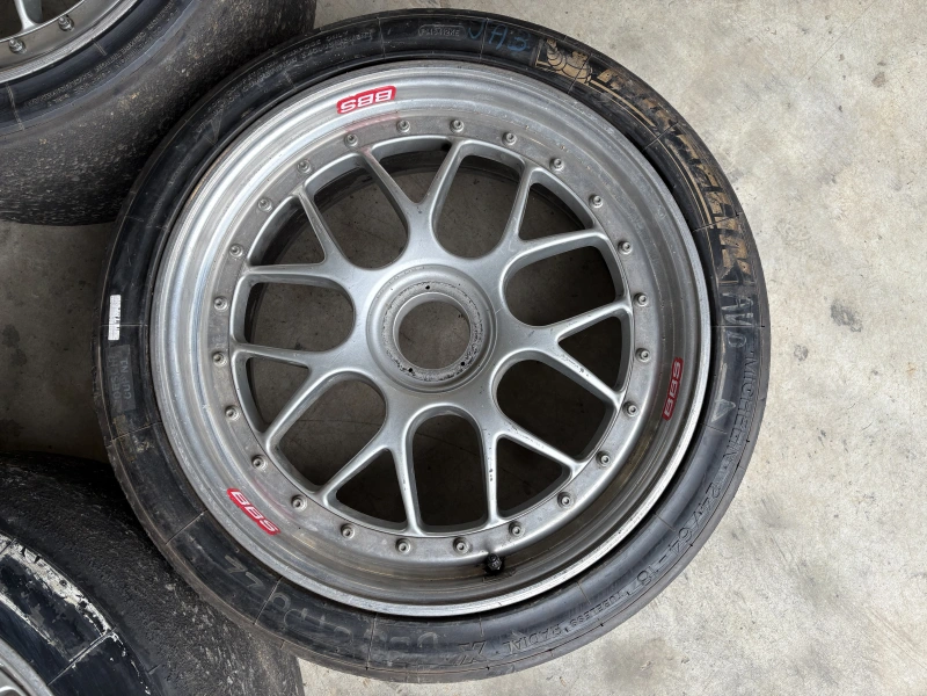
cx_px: 464
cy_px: 348
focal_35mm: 26
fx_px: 696
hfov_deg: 67.3
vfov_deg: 53.1
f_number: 1.6
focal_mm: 5.96
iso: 32
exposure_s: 1/165
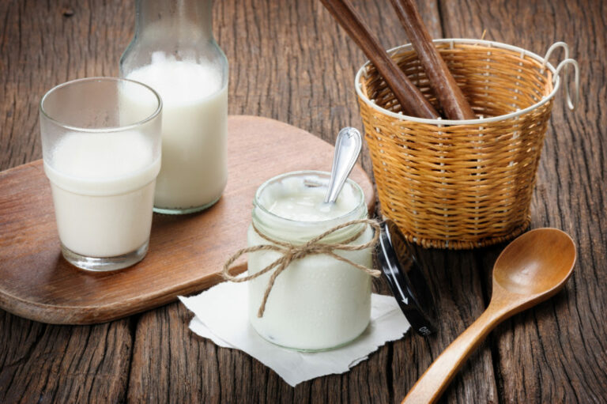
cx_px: 304
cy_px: 202
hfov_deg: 19.5
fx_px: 1769
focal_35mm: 105
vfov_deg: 13.0
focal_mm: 105
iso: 200
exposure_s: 1/160
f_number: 20
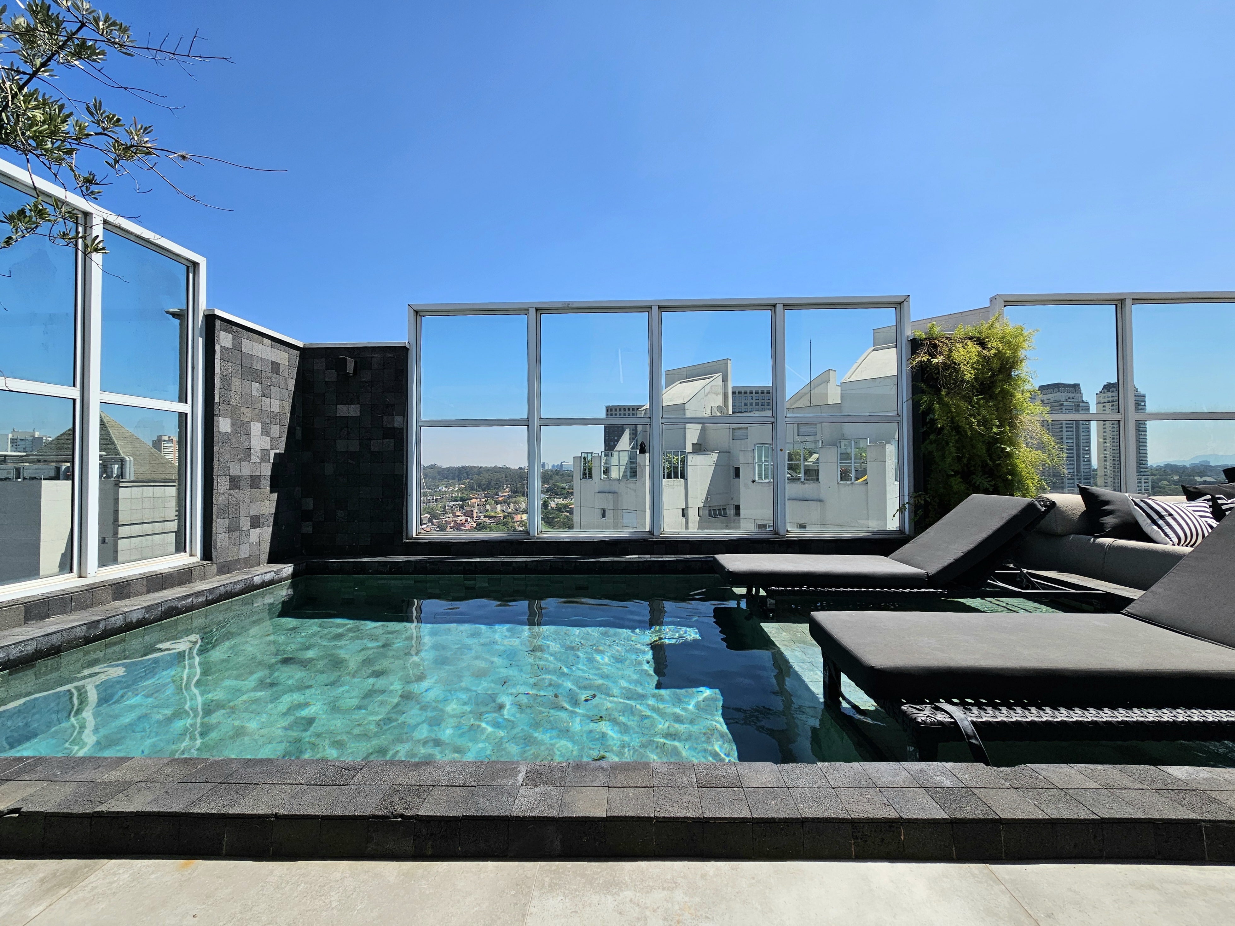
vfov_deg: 89.9
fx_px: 464
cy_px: 463
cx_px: 618
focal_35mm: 13
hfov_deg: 106.2
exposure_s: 1/3333
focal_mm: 2.2
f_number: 2.2
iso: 50
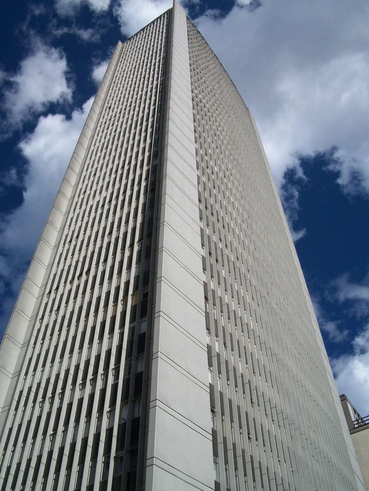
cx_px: 184
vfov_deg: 56.8
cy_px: 246
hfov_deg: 44.2
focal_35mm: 32
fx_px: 455
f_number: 5.5
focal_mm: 5.7
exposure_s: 1/1000
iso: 80
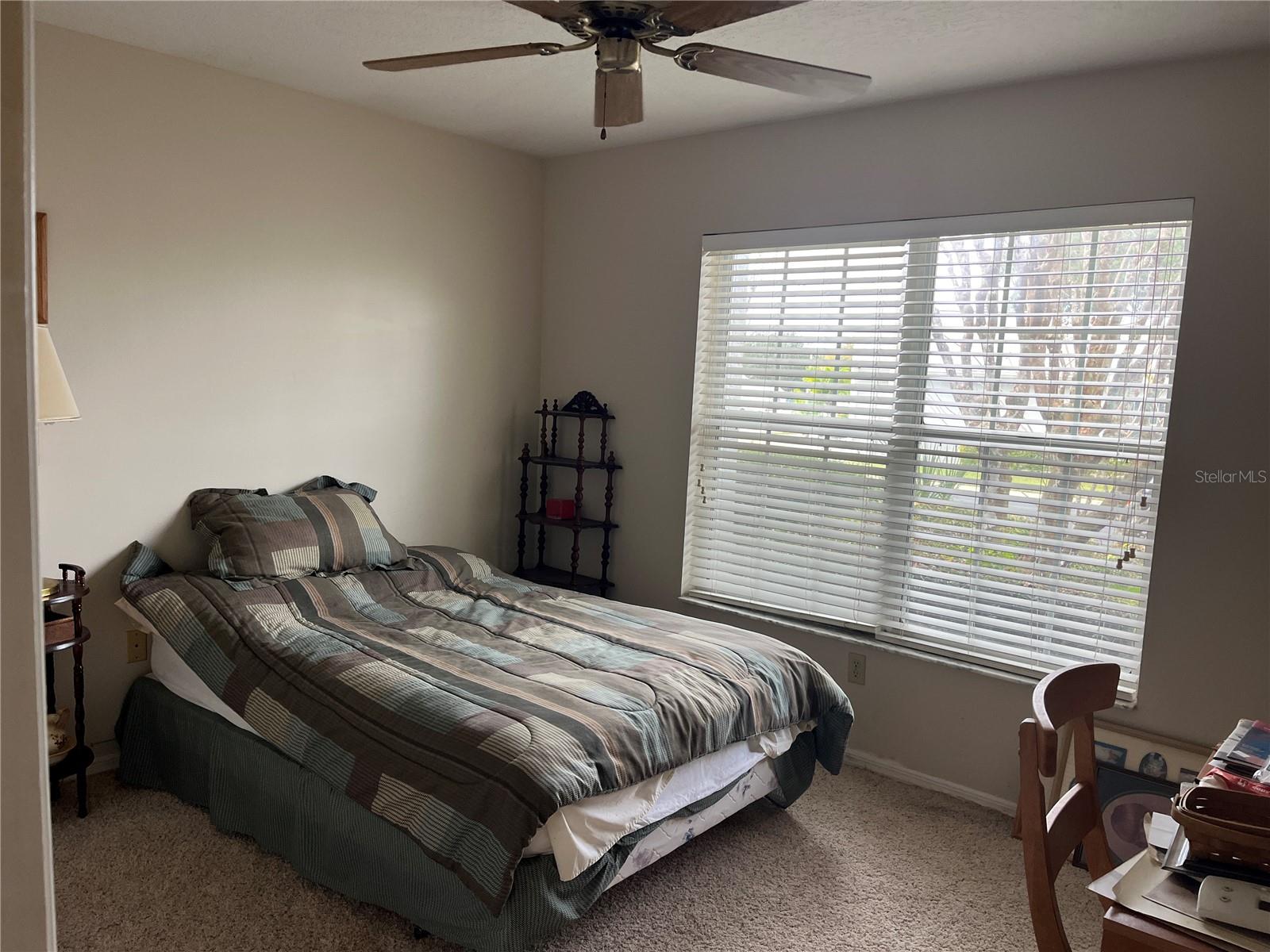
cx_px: 635
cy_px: 476
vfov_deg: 53.1
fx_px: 954
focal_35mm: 26
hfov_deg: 67.3
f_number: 1.6
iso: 80
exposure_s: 1/120
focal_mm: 5.1
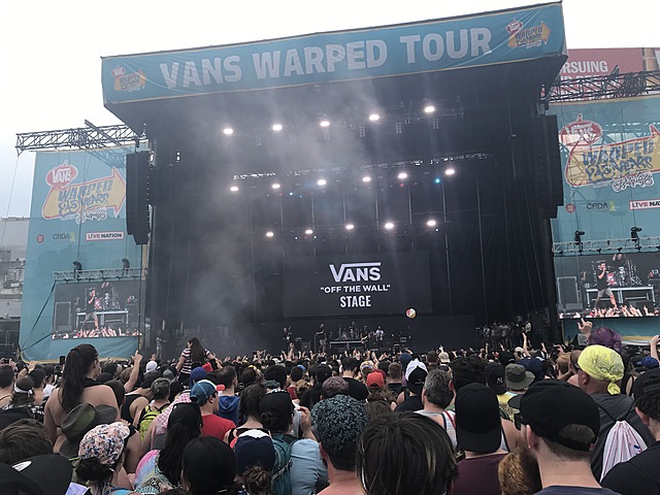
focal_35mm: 28
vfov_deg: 49.7
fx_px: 534
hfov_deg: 63.4
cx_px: 330
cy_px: 248
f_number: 1.8
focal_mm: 3.99
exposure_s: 1/772
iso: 20
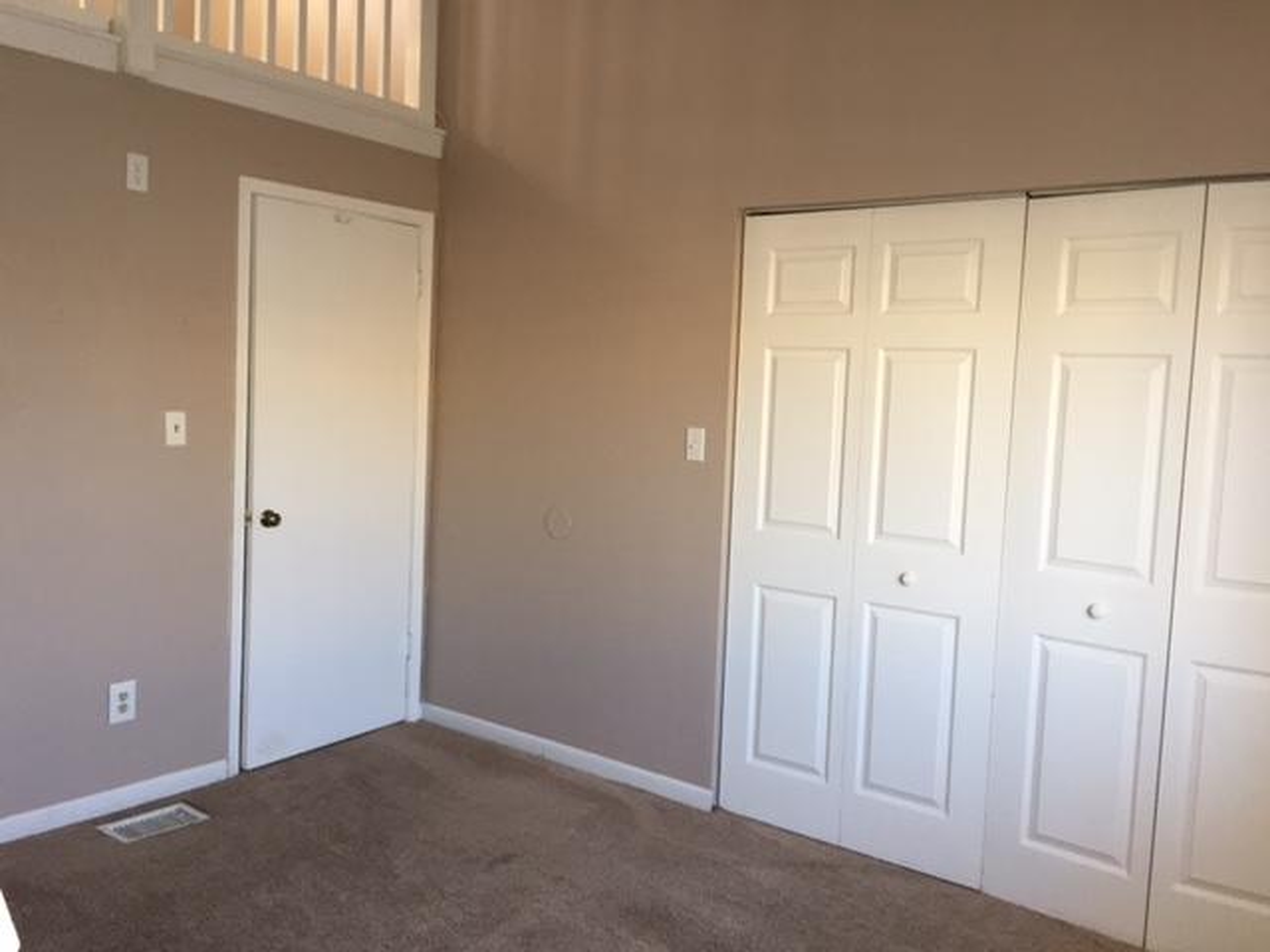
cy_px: 476
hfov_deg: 61.7
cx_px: 635
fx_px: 1064
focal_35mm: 29
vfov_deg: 48.2
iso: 40
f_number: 2.2
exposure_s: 1/30
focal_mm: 4.15
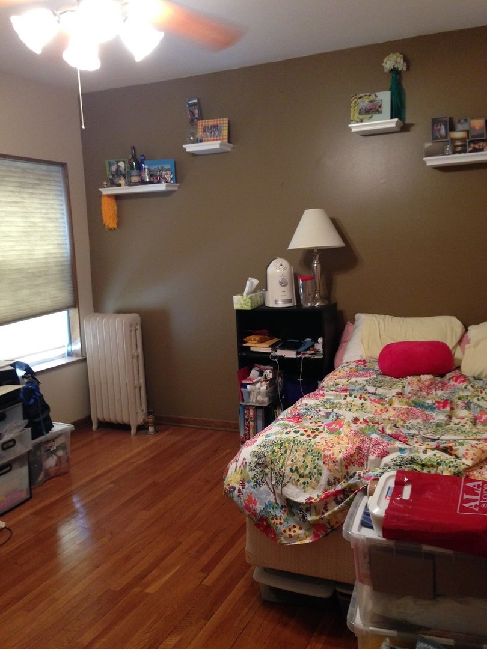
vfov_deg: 55.4
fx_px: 619
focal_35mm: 33
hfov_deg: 42.9
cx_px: 244
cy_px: 324
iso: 200
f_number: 2.4
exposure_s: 1/20
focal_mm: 4.12
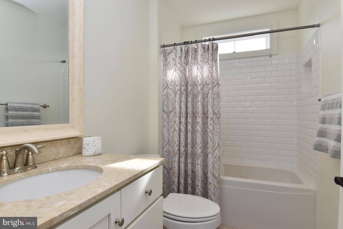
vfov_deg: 63.3
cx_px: 172
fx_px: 186
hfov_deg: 85.4
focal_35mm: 20
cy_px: 114
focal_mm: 13
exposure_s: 1/100
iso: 800
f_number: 14
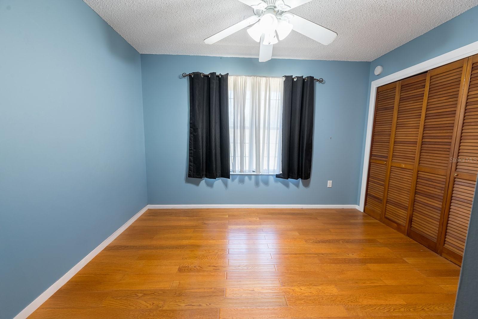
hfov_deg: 104.2
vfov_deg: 81.3
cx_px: 239
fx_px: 186
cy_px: 160
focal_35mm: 14
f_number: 8
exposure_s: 1/13
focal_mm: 14
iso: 200
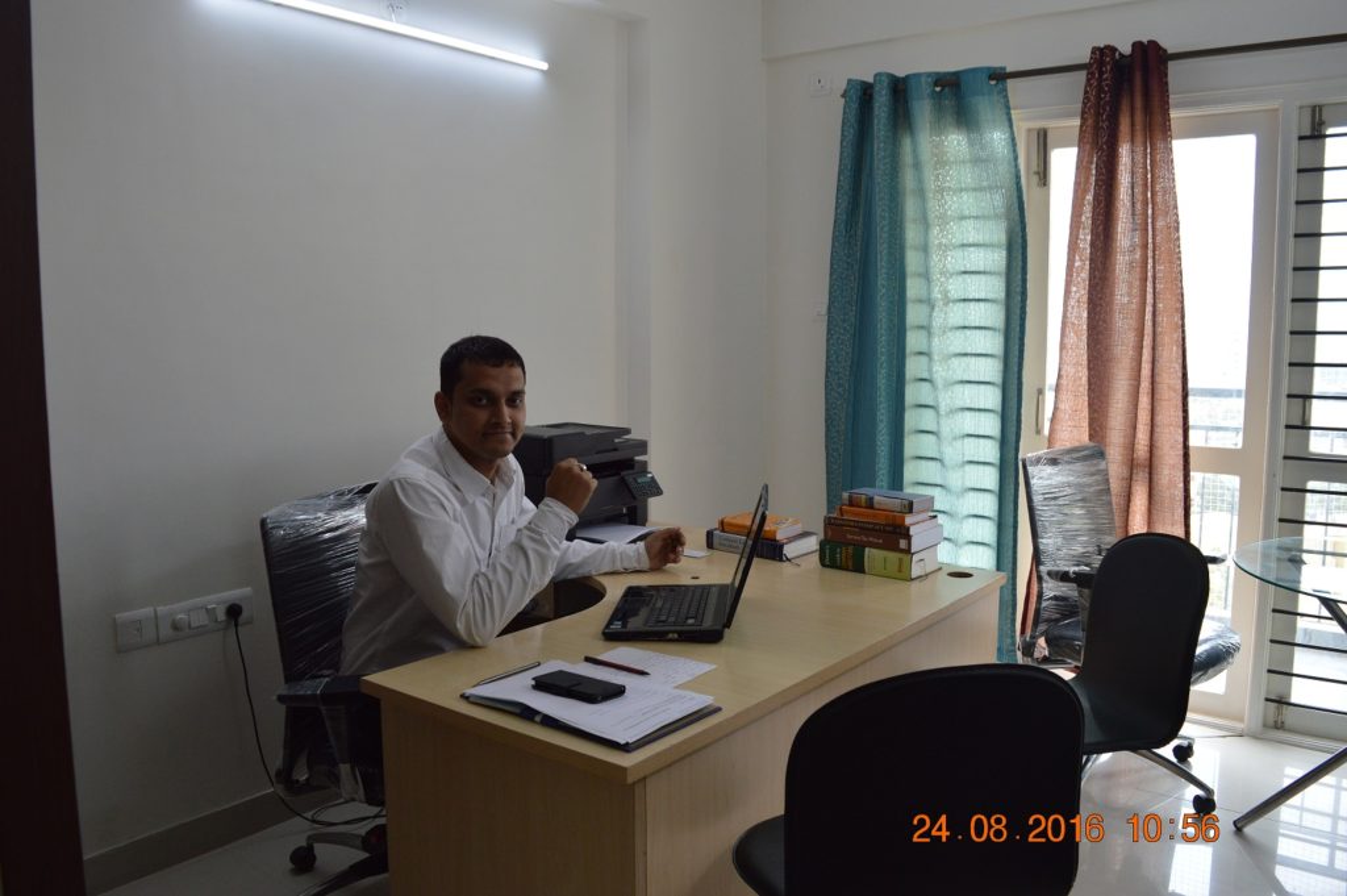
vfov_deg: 47.9
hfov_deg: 67.4
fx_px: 1009
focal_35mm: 27
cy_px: 448
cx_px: 674
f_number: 5.6
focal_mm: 18
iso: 400
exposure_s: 1/125
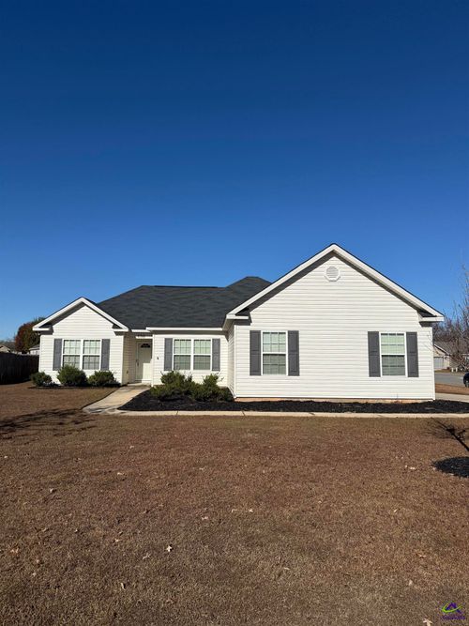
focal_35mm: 24
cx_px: 234
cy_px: 313
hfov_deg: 56.8
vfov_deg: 71.6
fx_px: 434
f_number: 1.78
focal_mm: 6.76
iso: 80
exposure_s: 1/10309
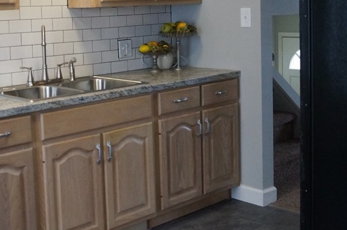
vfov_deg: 22.0
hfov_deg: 32.8
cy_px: 56
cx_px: 142
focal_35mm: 61
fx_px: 587
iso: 2000
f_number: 4
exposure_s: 1/160
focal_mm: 20
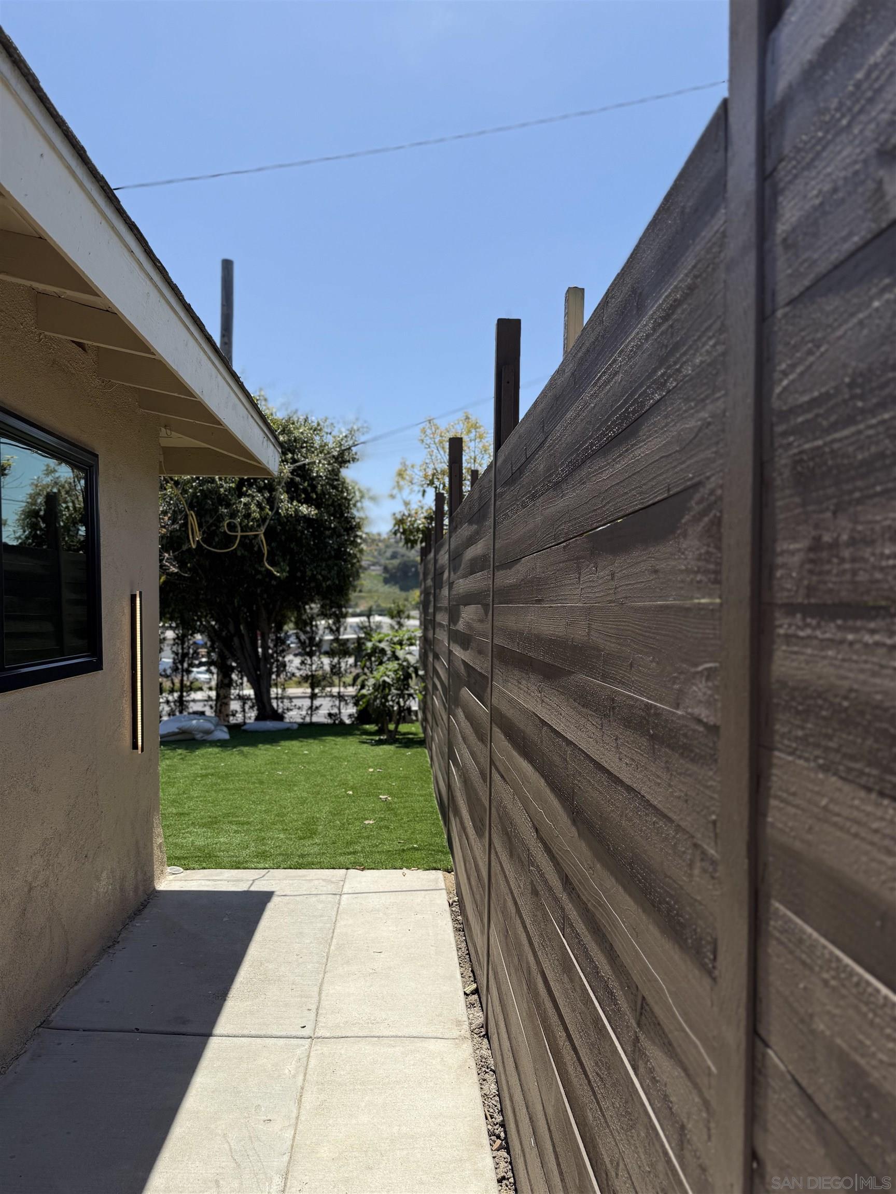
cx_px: 448
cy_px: 597
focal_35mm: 24
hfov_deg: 56.8
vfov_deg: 71.6
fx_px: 828
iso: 80
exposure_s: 1/4673
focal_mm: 6.76
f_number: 1.78
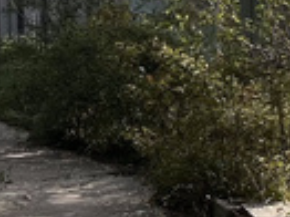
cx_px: 199
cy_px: 146
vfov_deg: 14.5
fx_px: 854
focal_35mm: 102
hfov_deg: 19.2
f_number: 1.8
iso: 32
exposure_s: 1/821
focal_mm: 1.57
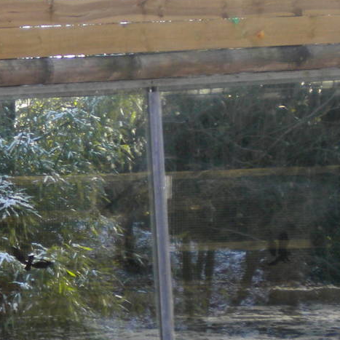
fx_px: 1178
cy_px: 210
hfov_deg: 15.5
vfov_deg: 16.4
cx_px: -120
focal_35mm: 106
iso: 80
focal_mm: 6.3
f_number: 3.1
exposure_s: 1/124
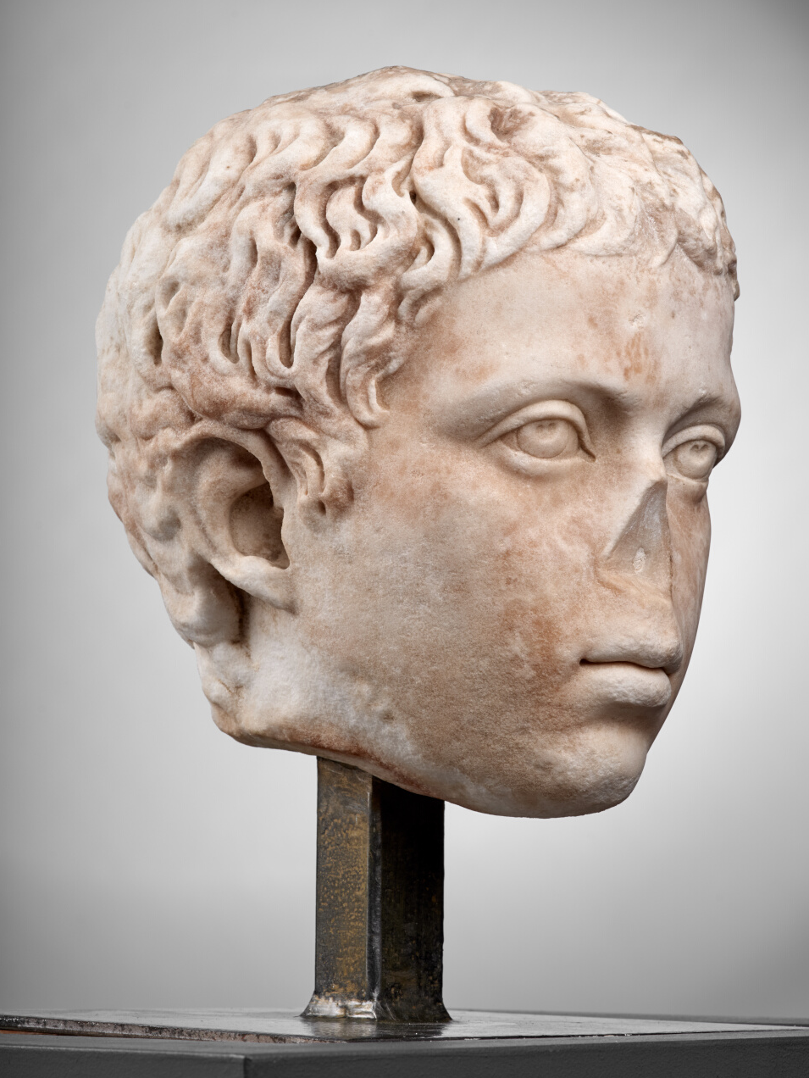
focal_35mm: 66
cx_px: 420
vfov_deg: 29.4
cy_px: 520
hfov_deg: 22.3
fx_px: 2055
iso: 200
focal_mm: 80
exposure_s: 1/125
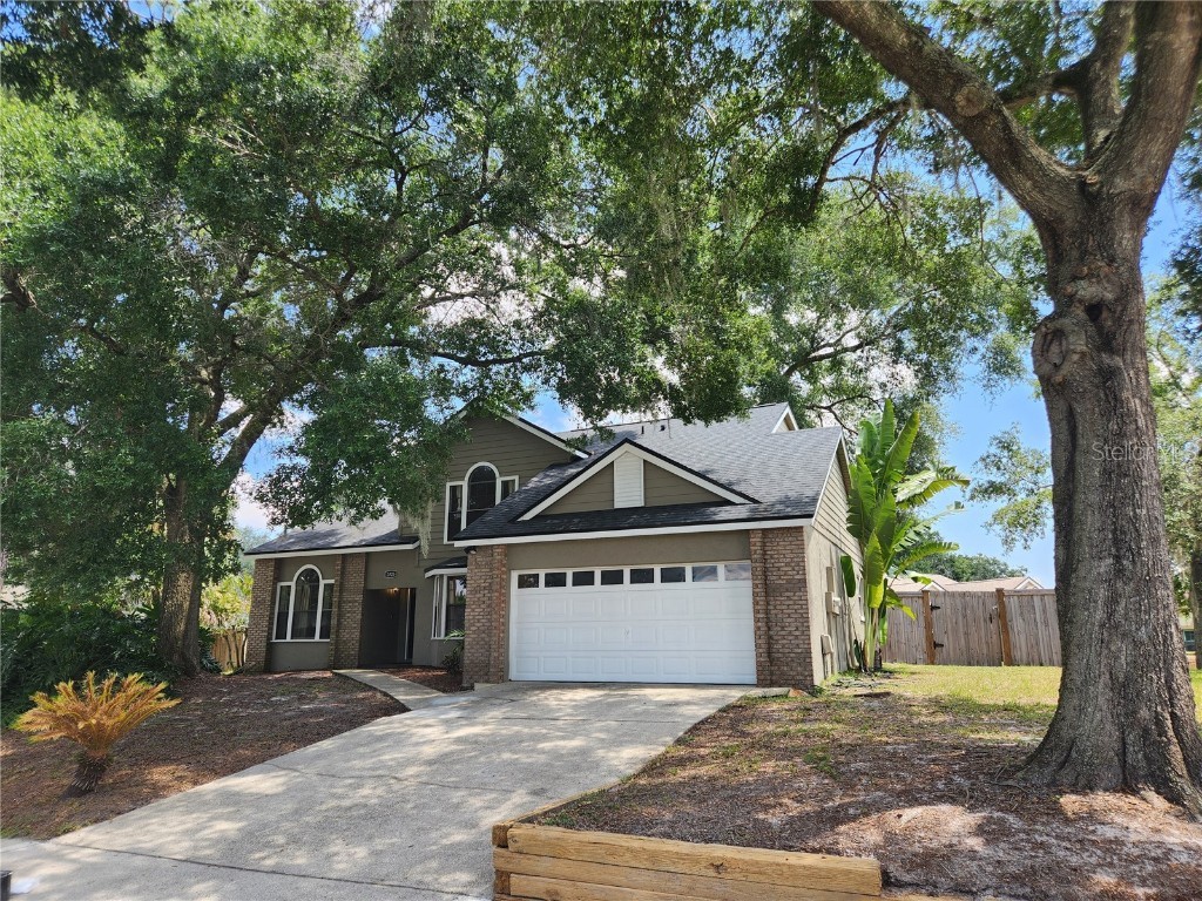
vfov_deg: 58.9
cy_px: 450
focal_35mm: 23
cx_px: 601
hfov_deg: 73.9
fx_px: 799
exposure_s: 1/339
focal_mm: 5.4
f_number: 1.8
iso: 20
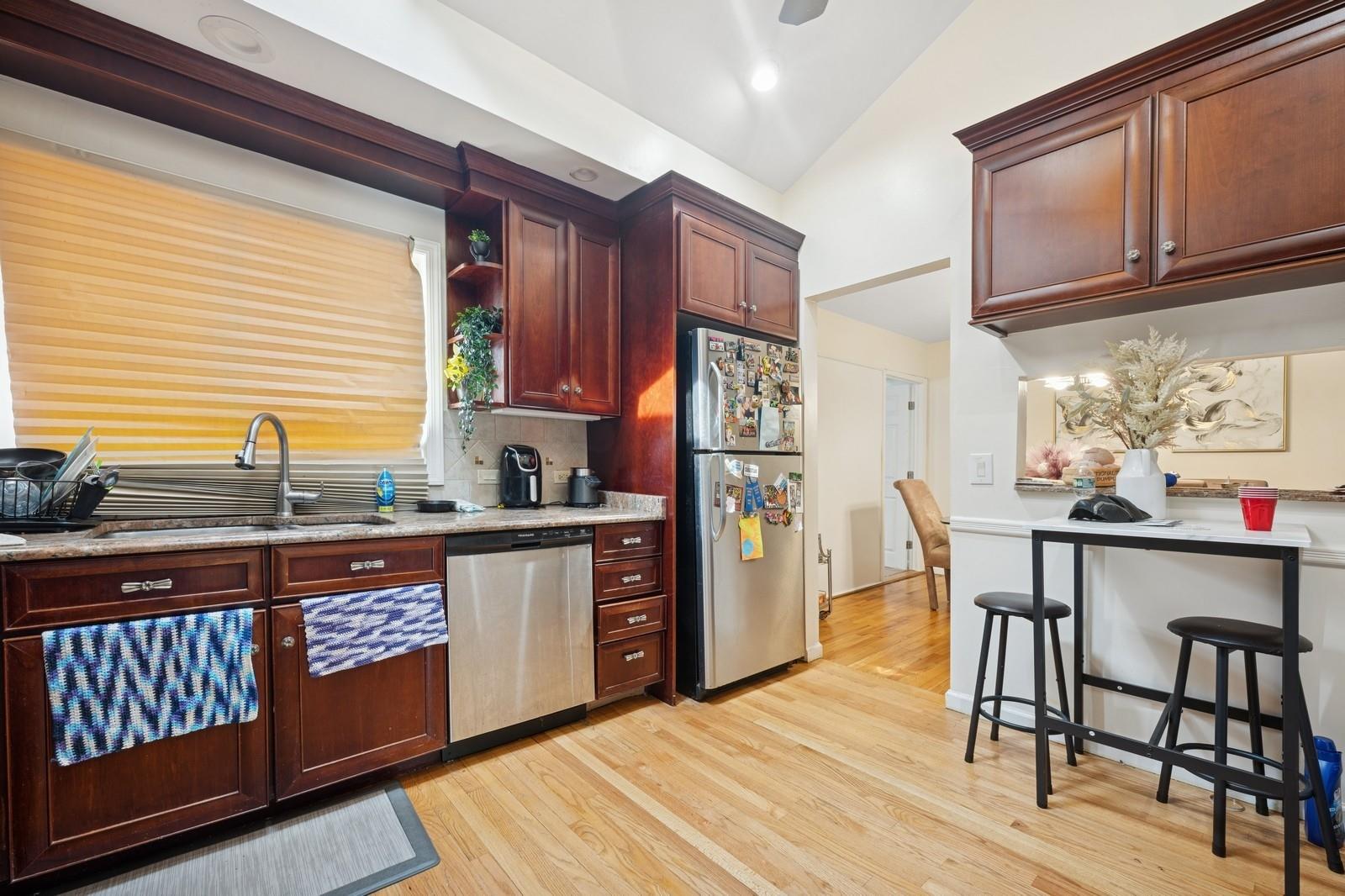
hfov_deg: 104.3
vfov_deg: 81.2
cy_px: 448
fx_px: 523
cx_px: 672
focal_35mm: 14
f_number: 11
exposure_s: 1.6
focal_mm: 14
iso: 100
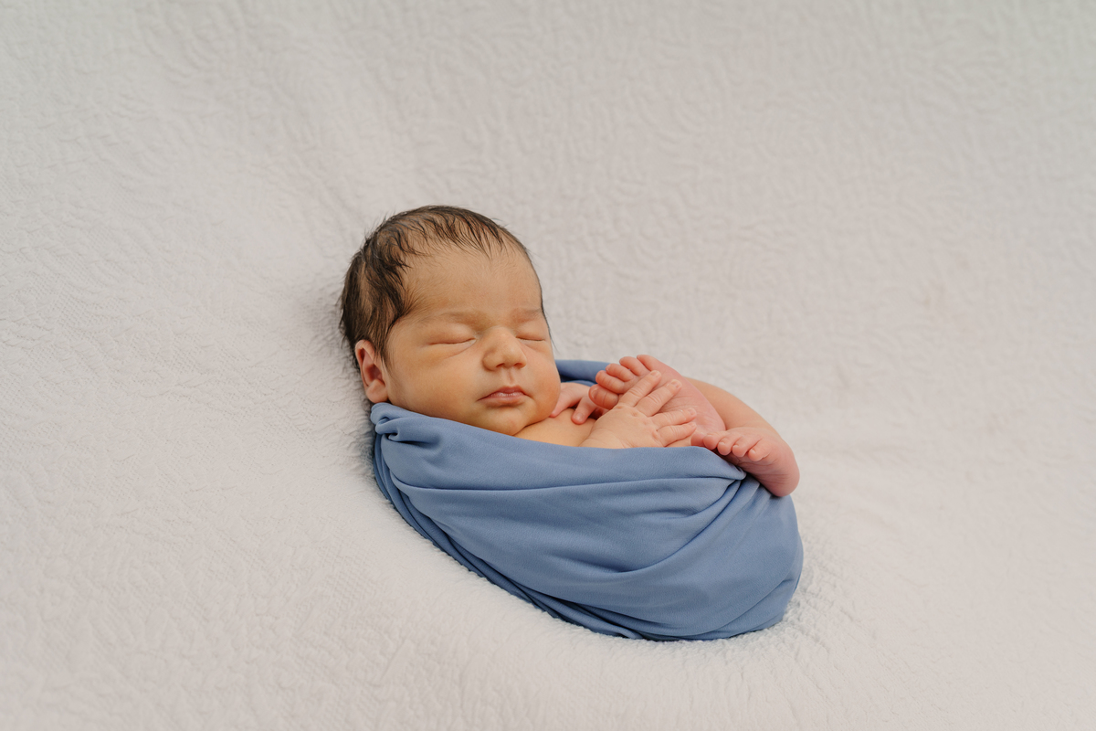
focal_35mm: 50
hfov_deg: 39.6
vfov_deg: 27.0
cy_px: 366
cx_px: 548
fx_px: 1522
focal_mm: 50
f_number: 3.5
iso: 320
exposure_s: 1/200
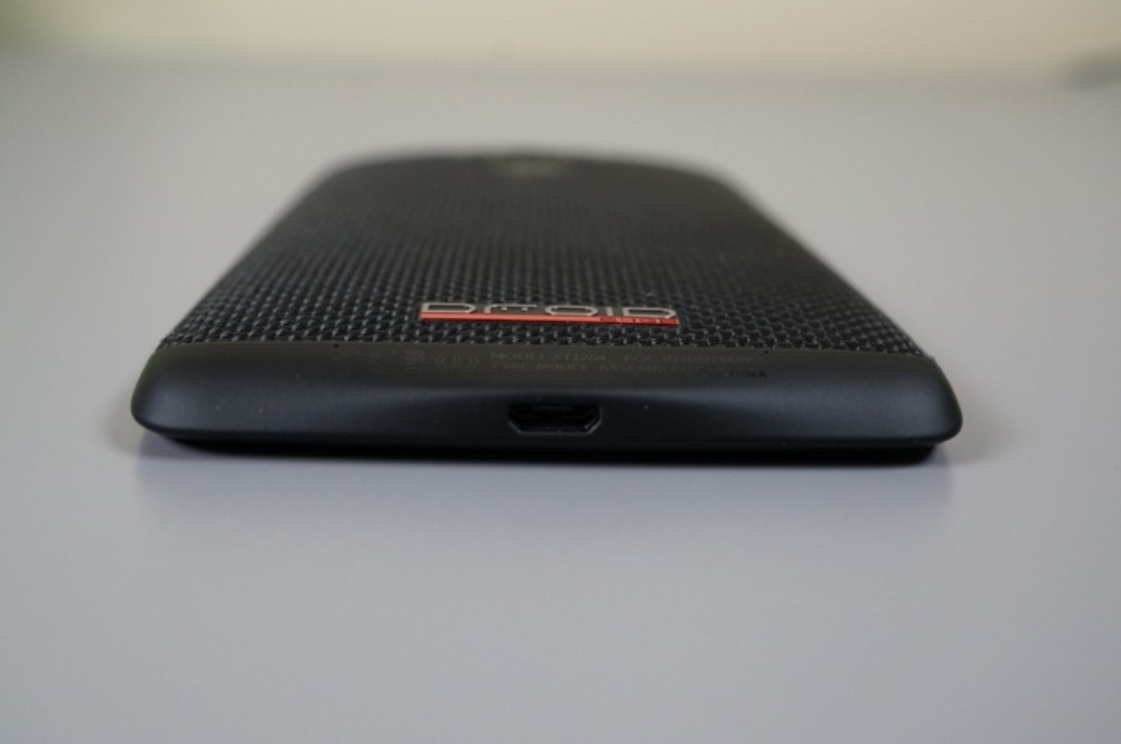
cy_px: 372
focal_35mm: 45
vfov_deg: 29.8
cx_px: 560
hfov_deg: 43.7
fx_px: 1399
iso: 1250
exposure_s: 1/60
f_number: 7.1
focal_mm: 30
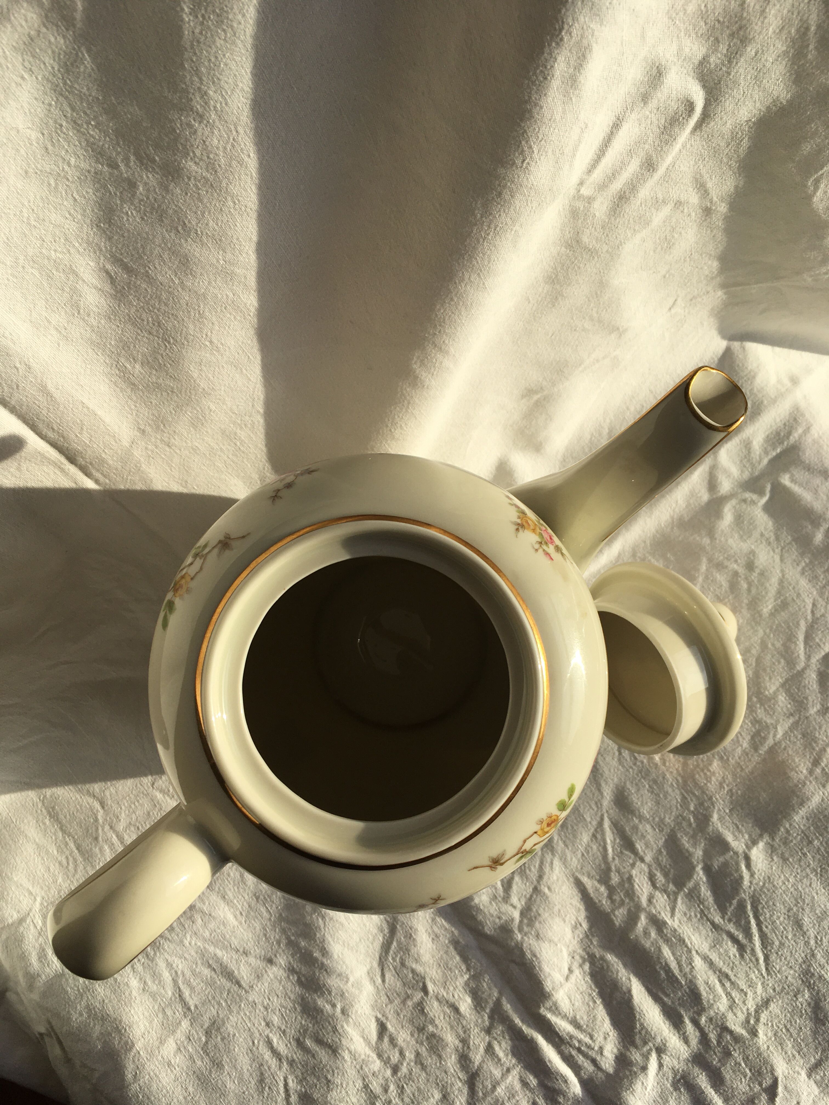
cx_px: 414
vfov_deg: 61.7
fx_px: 926
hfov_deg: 48.2
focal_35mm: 29
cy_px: 552
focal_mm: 4.15
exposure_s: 1/864
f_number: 2.2
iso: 25
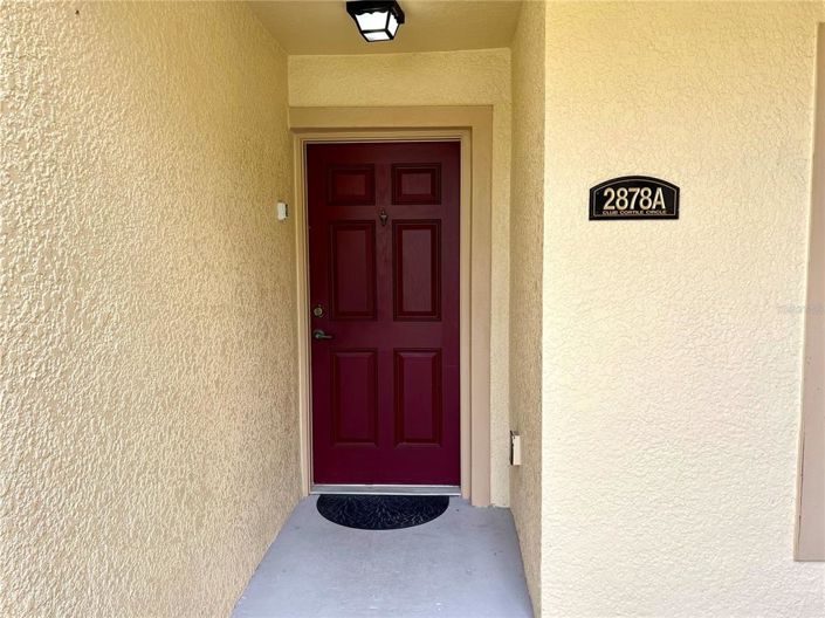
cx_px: 412
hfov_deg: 67.3
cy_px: 309
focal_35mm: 26
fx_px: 619
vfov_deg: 53.0
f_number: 1.5
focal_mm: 5.7
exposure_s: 1/547
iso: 50
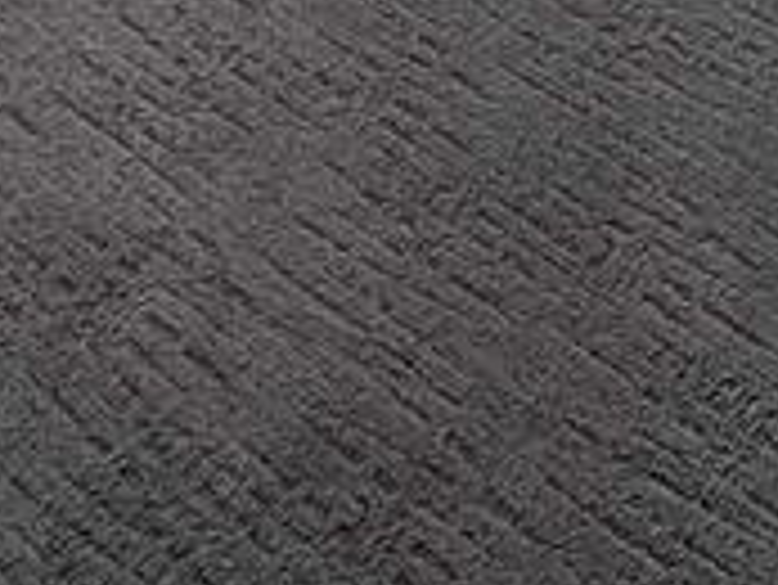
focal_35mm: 83
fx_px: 1867
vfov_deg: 11.8
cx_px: 612
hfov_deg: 23.2
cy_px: -1058
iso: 160
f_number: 2.2
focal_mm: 2.22
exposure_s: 1/120
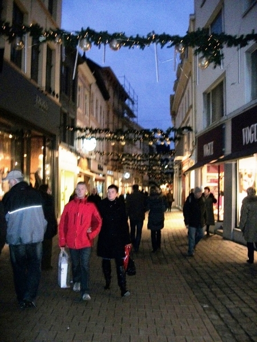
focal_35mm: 32
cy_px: 171
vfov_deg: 56.8
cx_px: 128
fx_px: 317
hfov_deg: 44.2
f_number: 2.9
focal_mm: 5.7
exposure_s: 1/30
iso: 250
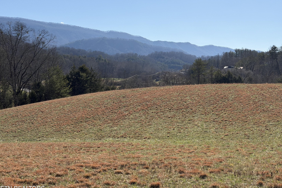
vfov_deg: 27.0
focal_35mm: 50
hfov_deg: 39.6
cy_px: 92
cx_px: 141
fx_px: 392
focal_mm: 6.76
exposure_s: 1/5587
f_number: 1.78
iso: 64
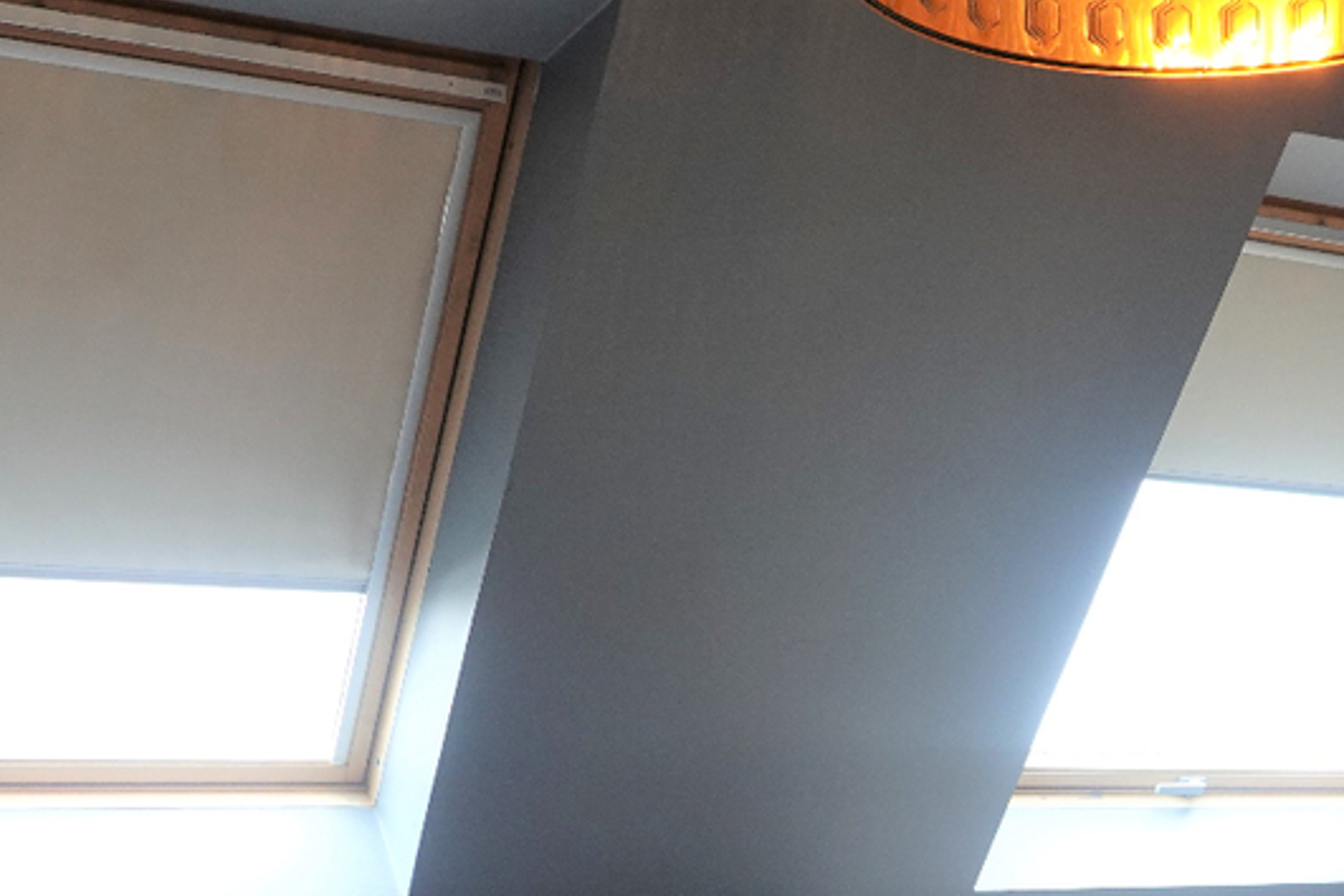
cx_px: 1048
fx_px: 2277
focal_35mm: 61
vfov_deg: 21.8
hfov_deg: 32.1
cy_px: 782
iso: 400
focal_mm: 9
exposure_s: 1/30
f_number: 2.8
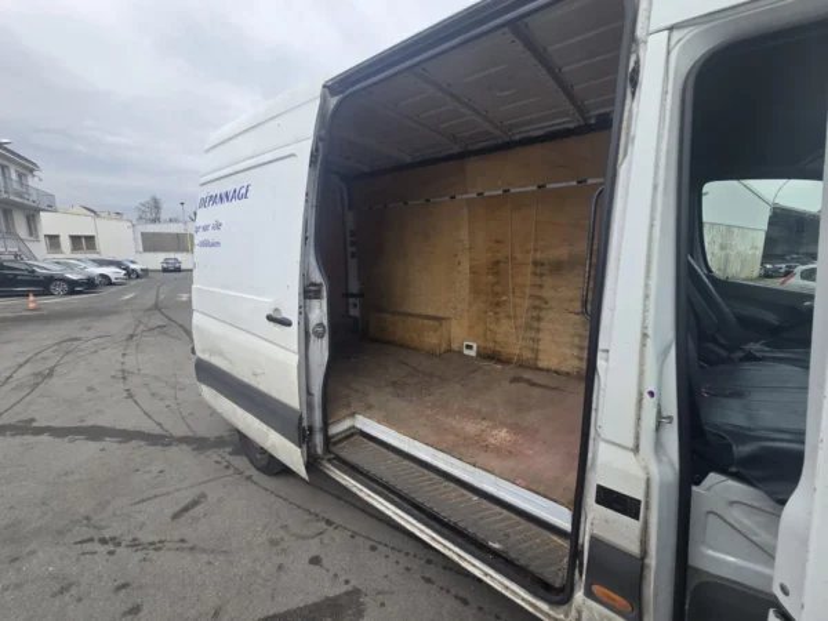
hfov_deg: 106.2
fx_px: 311
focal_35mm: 13
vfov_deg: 89.9
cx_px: 414
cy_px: 310
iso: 50
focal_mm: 2.2
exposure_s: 1/978
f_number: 2.2
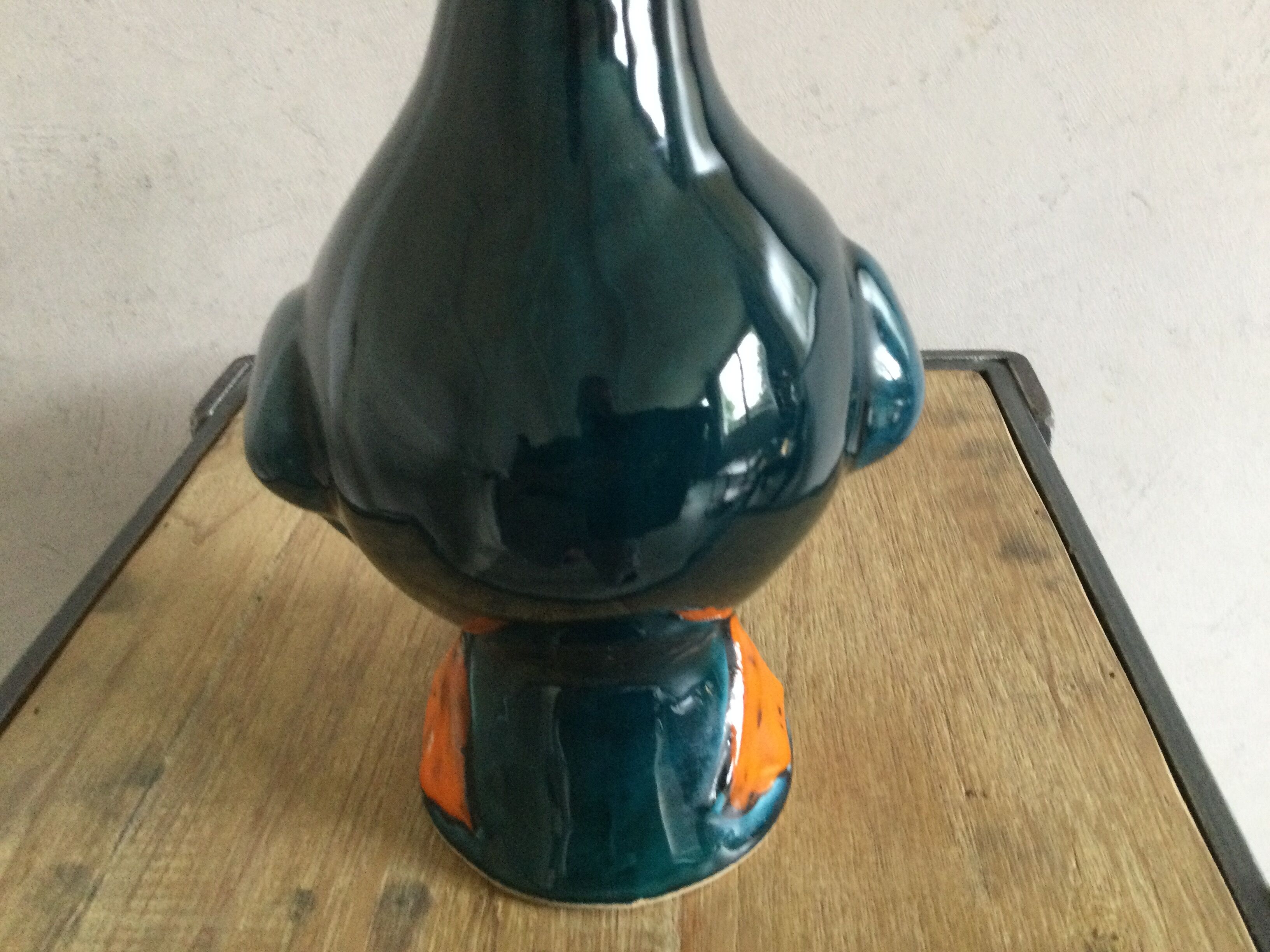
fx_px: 1137
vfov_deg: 45.4
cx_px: 635
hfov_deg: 58.4
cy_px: 476
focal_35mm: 31
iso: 200
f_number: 2.4
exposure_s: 1/20
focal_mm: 3.3
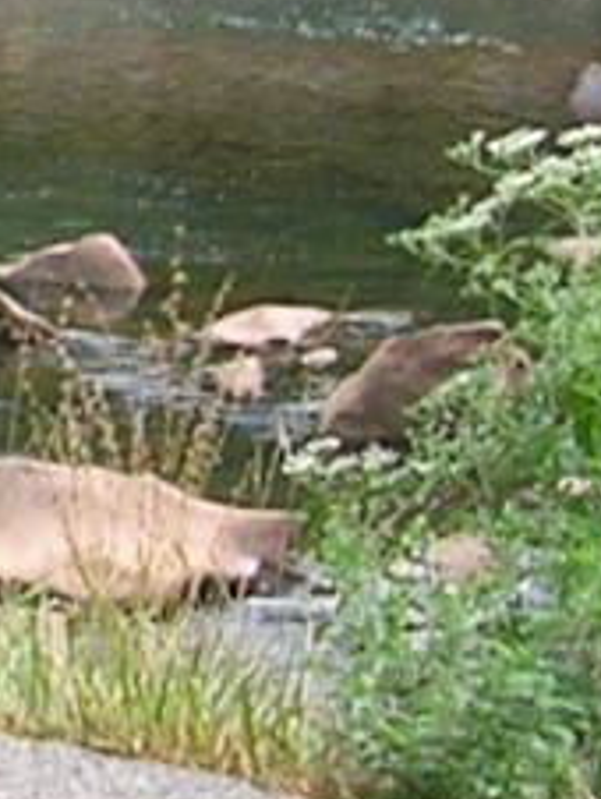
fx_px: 5592
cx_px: -767
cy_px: -42
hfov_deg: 5.9
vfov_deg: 8.1
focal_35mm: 242
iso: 50
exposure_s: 1/154
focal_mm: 5.8
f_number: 2.8
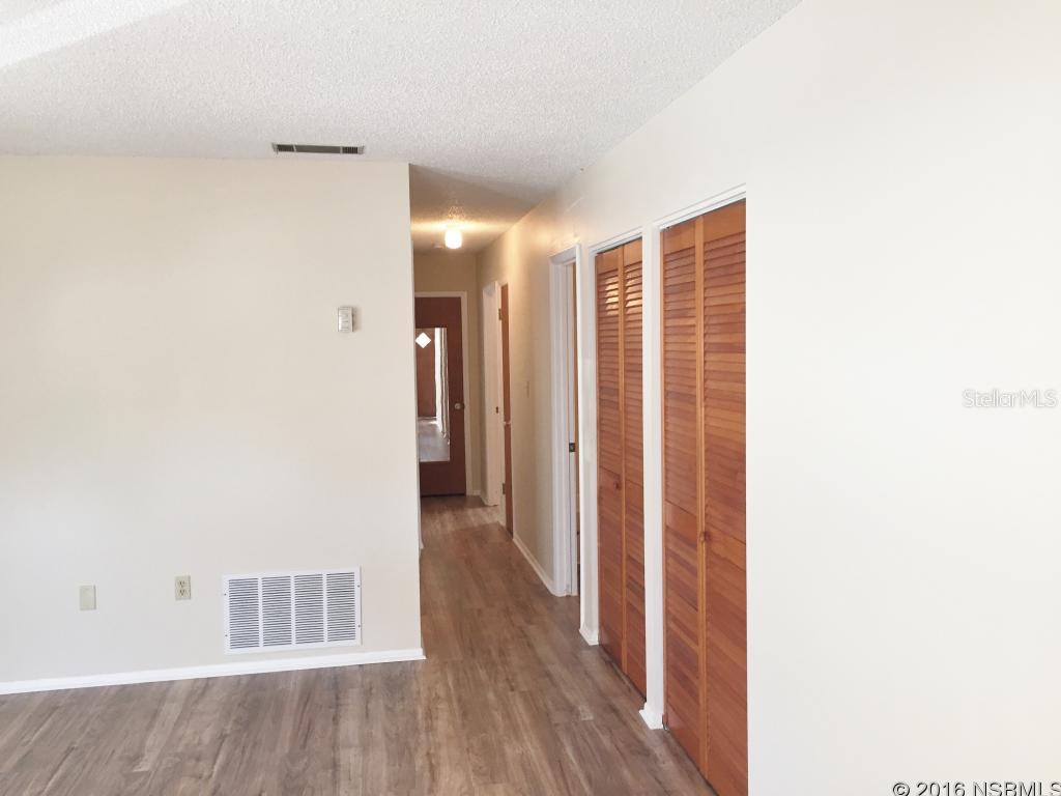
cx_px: 530
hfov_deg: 61.7
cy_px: 398
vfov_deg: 48.2
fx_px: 889
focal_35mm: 29
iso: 50
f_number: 2.2
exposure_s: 1/30
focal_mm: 4.15
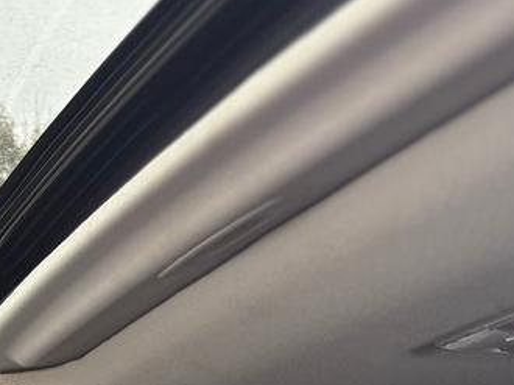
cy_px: 595
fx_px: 1499
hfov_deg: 18.3
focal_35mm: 101
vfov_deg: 13.7
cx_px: -137
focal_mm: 5.96
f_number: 1.6
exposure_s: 1/121
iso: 100
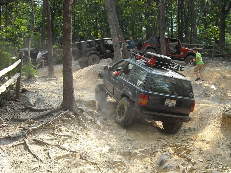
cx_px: 145
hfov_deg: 42.6
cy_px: 105
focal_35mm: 44
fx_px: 294
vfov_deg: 32.8
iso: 64
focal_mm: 5.7
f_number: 2.8
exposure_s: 1/309
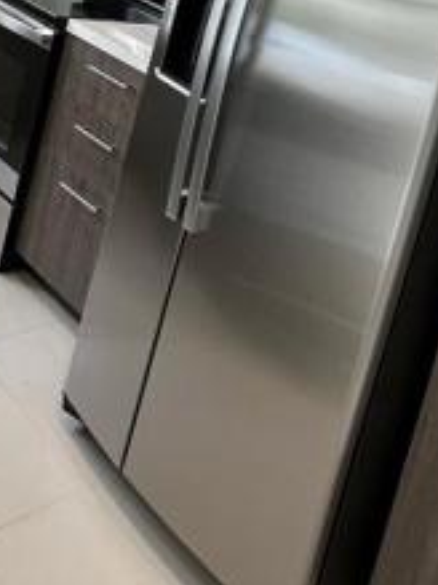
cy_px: -29
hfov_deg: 31.2
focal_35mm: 46
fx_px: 777
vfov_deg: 36.2
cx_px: 300
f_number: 2.2
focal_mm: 2.22
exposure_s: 1/120
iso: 125
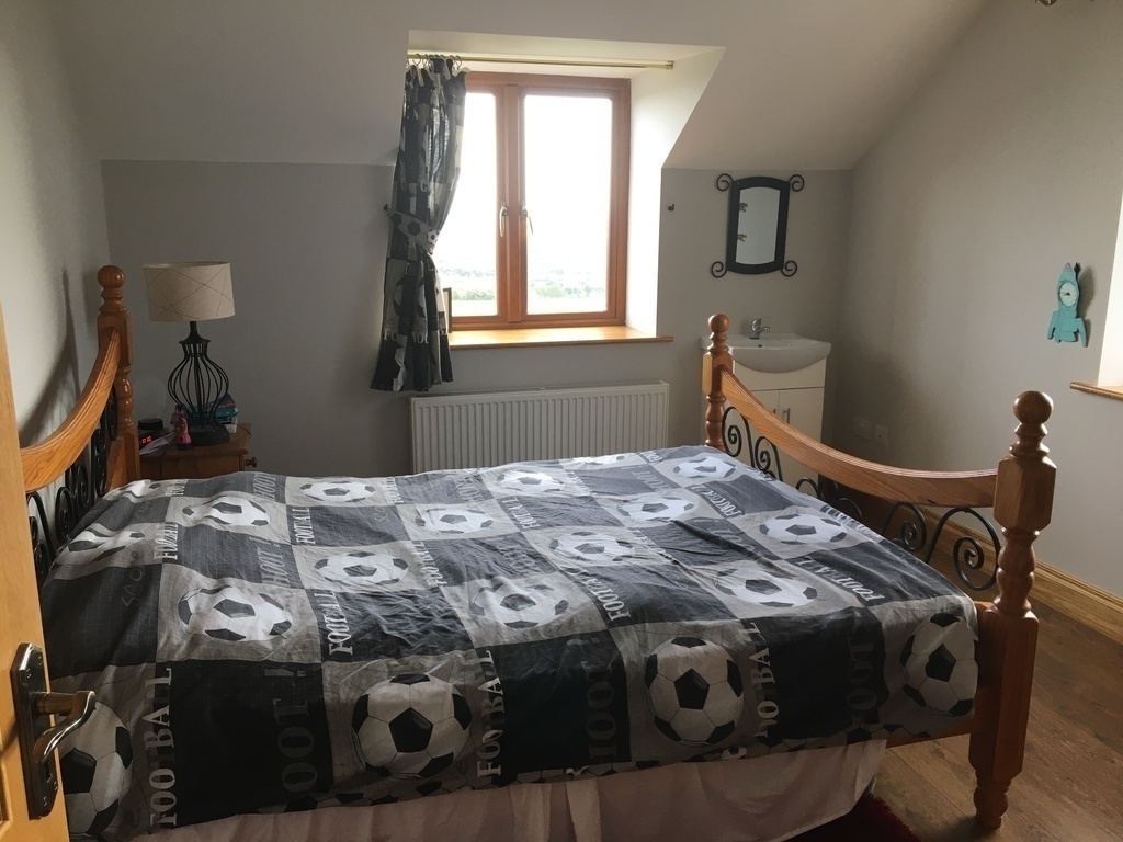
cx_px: 562
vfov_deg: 48.2
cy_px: 421
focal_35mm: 29
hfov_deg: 61.7
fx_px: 941
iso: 25
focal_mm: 4.15
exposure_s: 1/33
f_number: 2.2
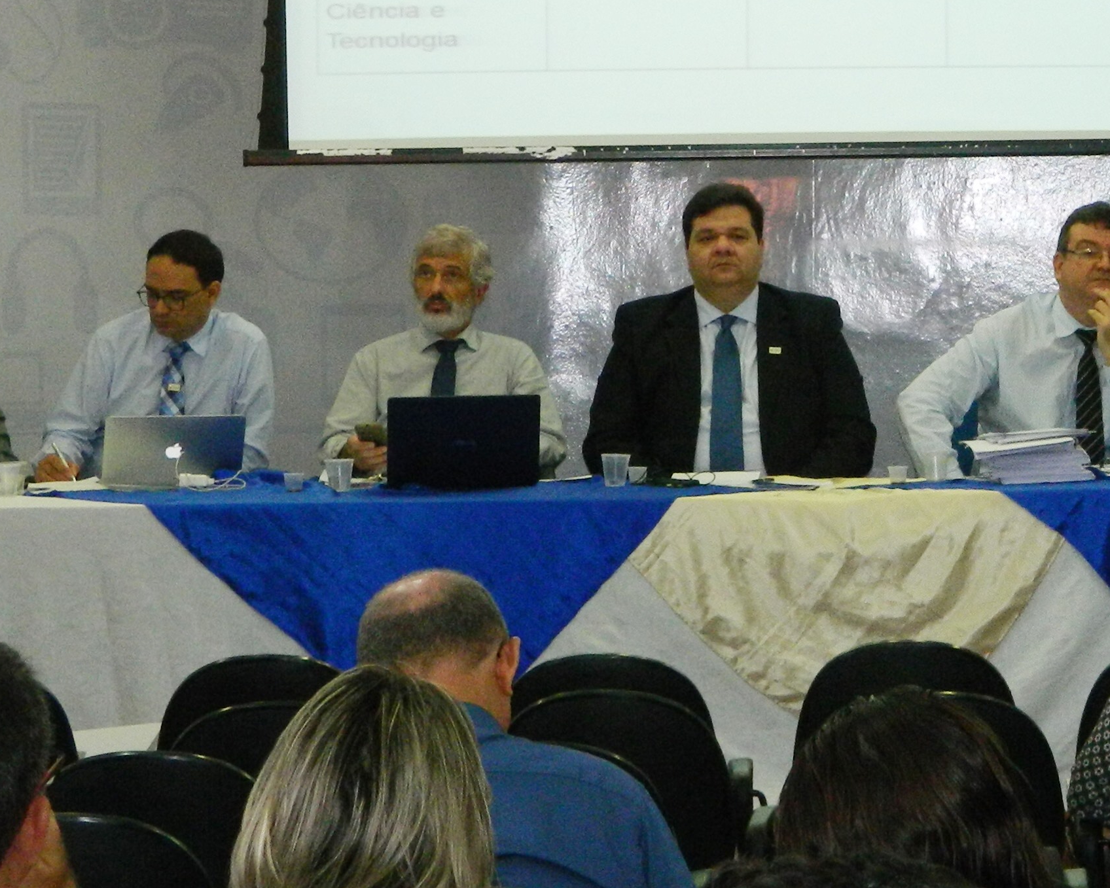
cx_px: 987
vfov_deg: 8.9
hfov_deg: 11.0
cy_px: 539
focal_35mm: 174
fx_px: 5717
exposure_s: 1/30
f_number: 4
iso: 250
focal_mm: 12.6
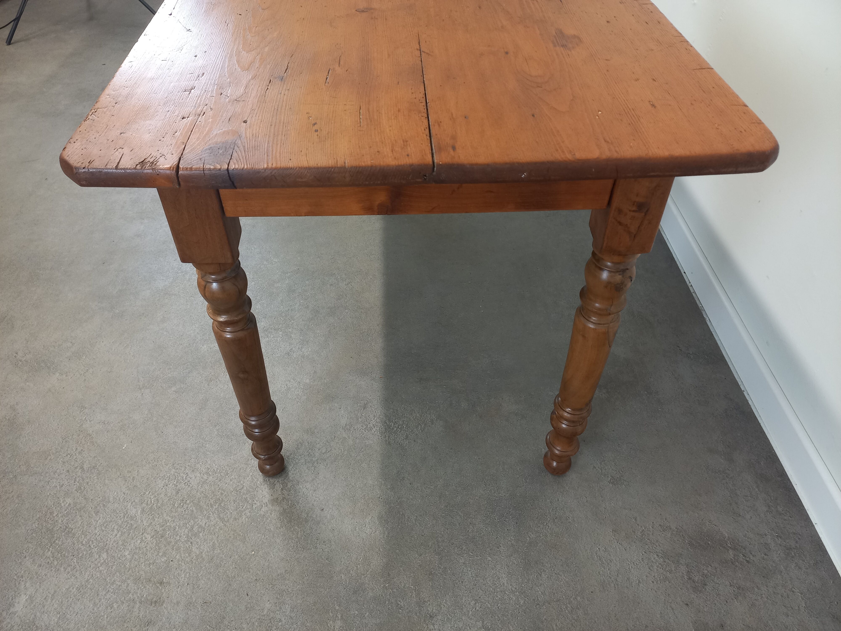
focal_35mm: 25
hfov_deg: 69.4
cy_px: 316
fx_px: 607
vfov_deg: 54.9
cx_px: 420
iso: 320
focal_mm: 4.65
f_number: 1.8
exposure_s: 1/50
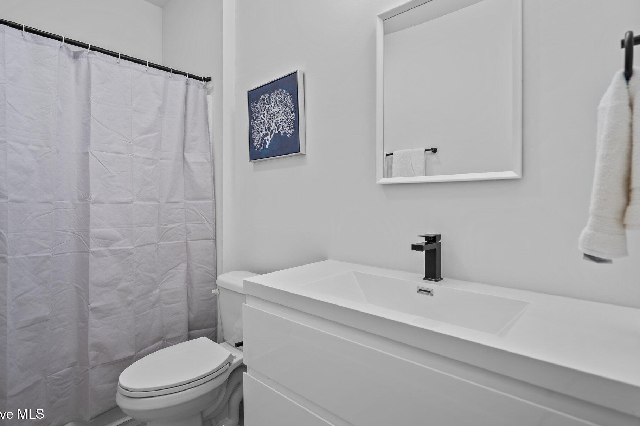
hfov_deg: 89.9
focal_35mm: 18
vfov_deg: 67.3
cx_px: 302
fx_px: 320
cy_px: 196
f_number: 4
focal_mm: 16
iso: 250
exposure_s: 1/5
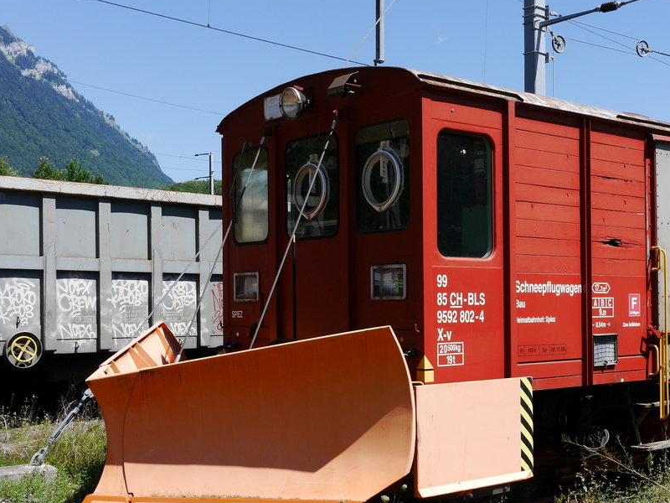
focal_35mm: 54
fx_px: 1045
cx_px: 453
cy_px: 299
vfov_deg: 27.0
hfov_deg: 35.2
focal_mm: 18
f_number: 8
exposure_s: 1/320
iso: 160
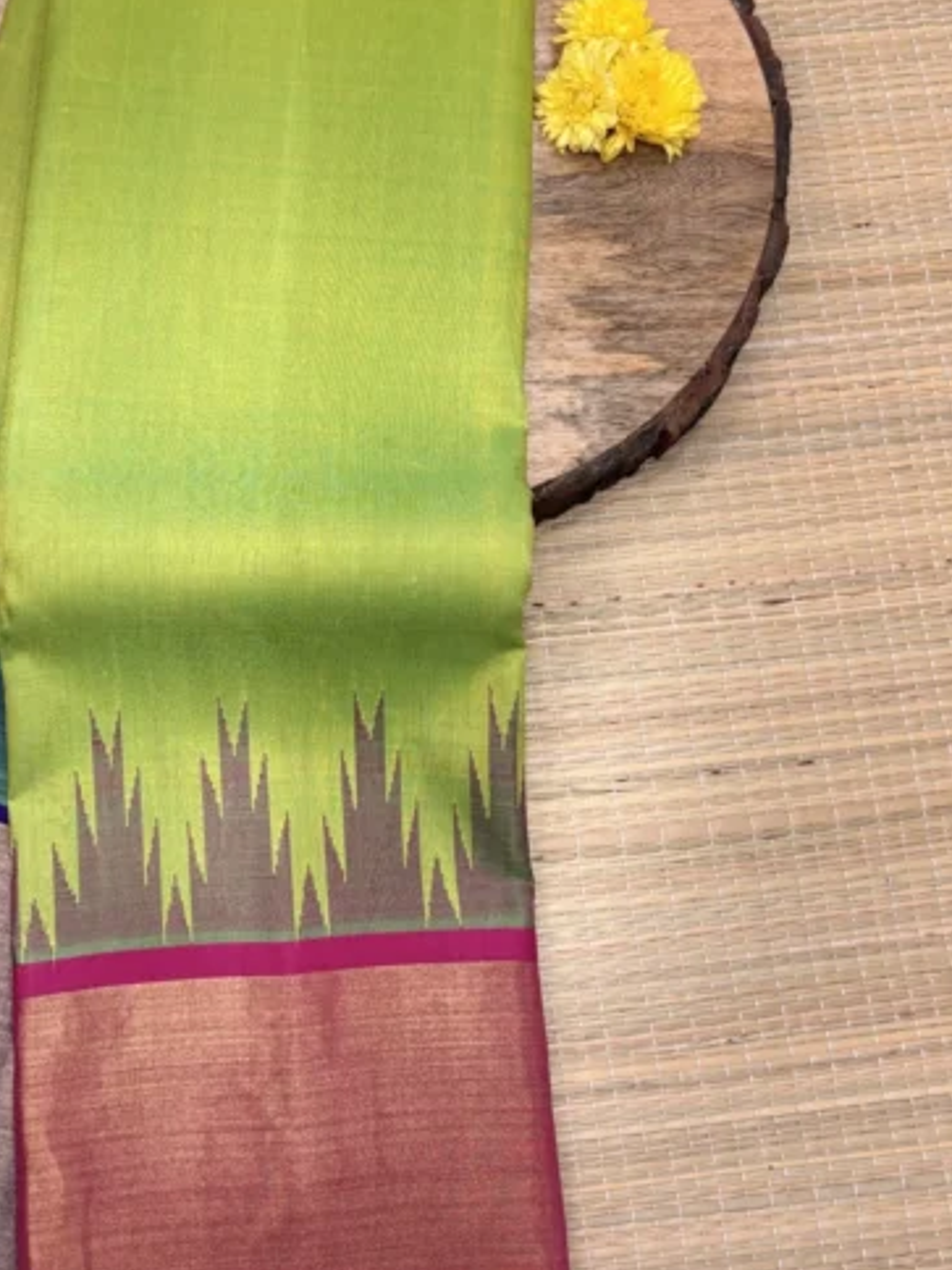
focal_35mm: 43
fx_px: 1577
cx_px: 281
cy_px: 680
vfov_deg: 43.8
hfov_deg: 33.2
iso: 40
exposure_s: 1/100
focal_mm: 5.96
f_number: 1.6
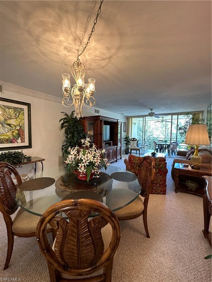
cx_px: 106
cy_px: 141
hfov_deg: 85.7
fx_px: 114
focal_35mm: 14
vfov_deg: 102.1
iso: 200
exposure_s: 1/60
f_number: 2.2
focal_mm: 2.22
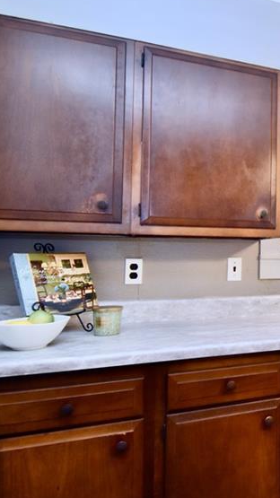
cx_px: 299
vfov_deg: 66.0
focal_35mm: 29
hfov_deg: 35.2
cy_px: 235
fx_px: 383
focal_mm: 10
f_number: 4.5
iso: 900
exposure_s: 1/60
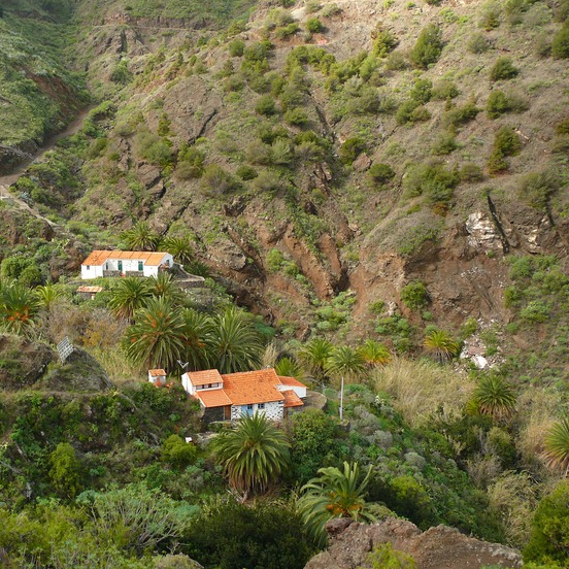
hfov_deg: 39.6
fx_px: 781
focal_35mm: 42
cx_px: 198
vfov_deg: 40.0
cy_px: 287
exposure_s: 1/100
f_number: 3.6
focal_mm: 7.4
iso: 100
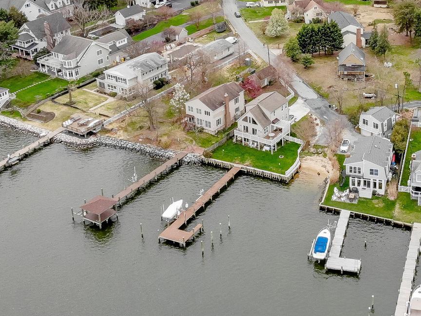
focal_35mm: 57
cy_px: 38
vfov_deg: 25.0
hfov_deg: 33.2
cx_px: 312
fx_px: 693
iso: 100
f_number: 2.8
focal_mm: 4.5
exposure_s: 1/298
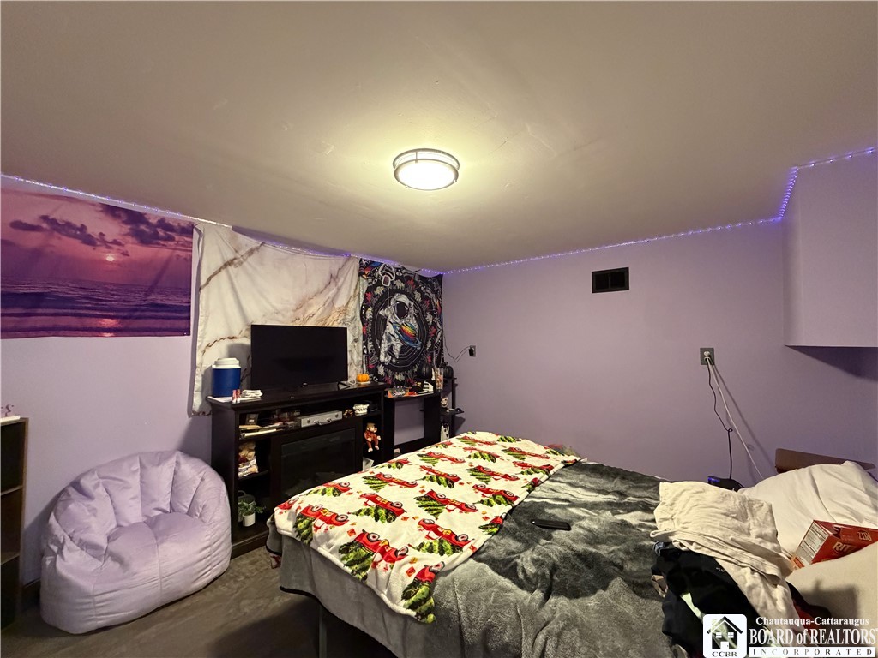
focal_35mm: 14
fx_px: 355
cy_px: 329
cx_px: 439
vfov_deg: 85.7
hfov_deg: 102.1
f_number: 2.2
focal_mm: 2.22
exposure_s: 1/60
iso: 800
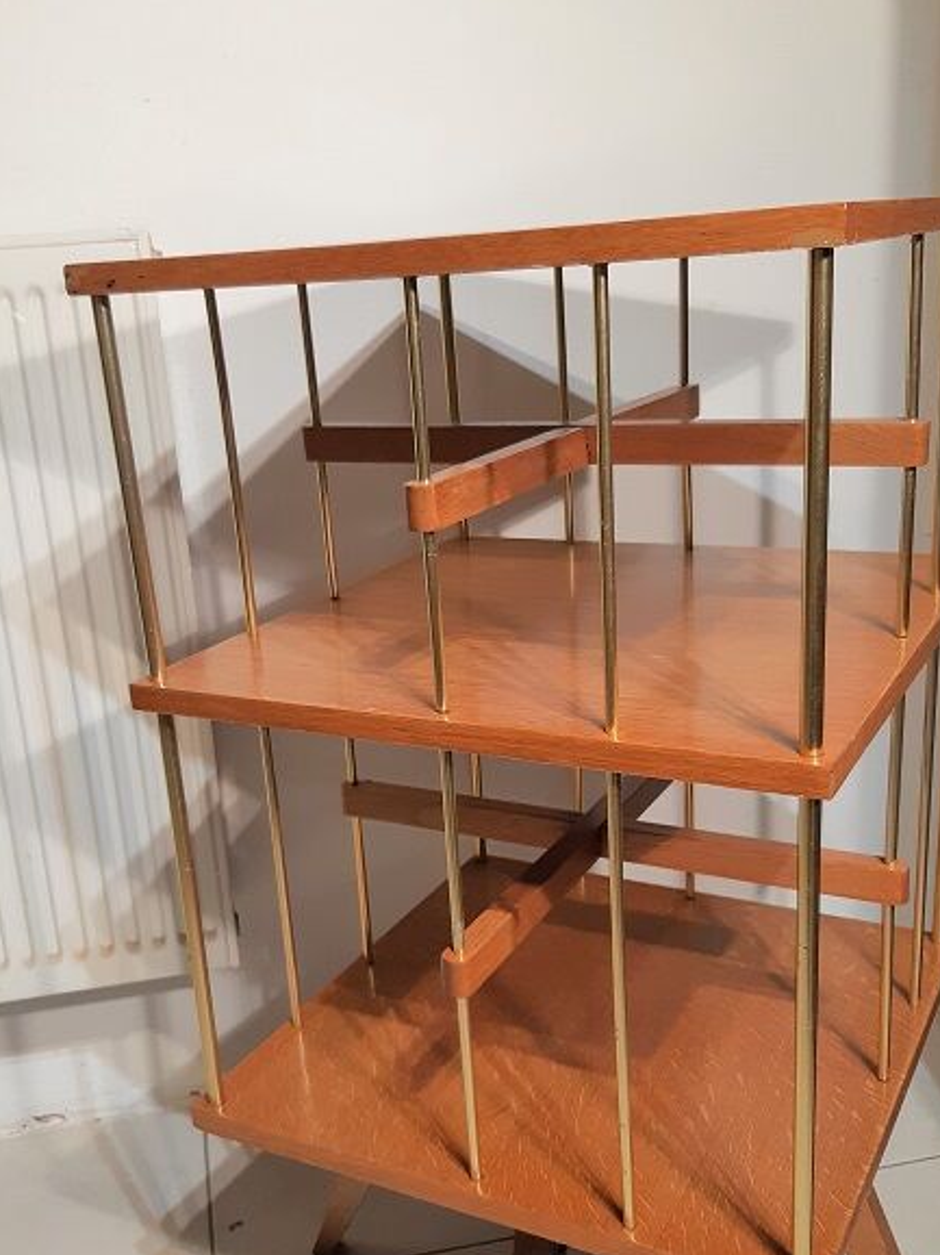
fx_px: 1304
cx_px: 436
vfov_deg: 51.2
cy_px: 719
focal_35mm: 36
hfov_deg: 39.6
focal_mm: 3.93
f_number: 1.7
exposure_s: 1/50
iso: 64
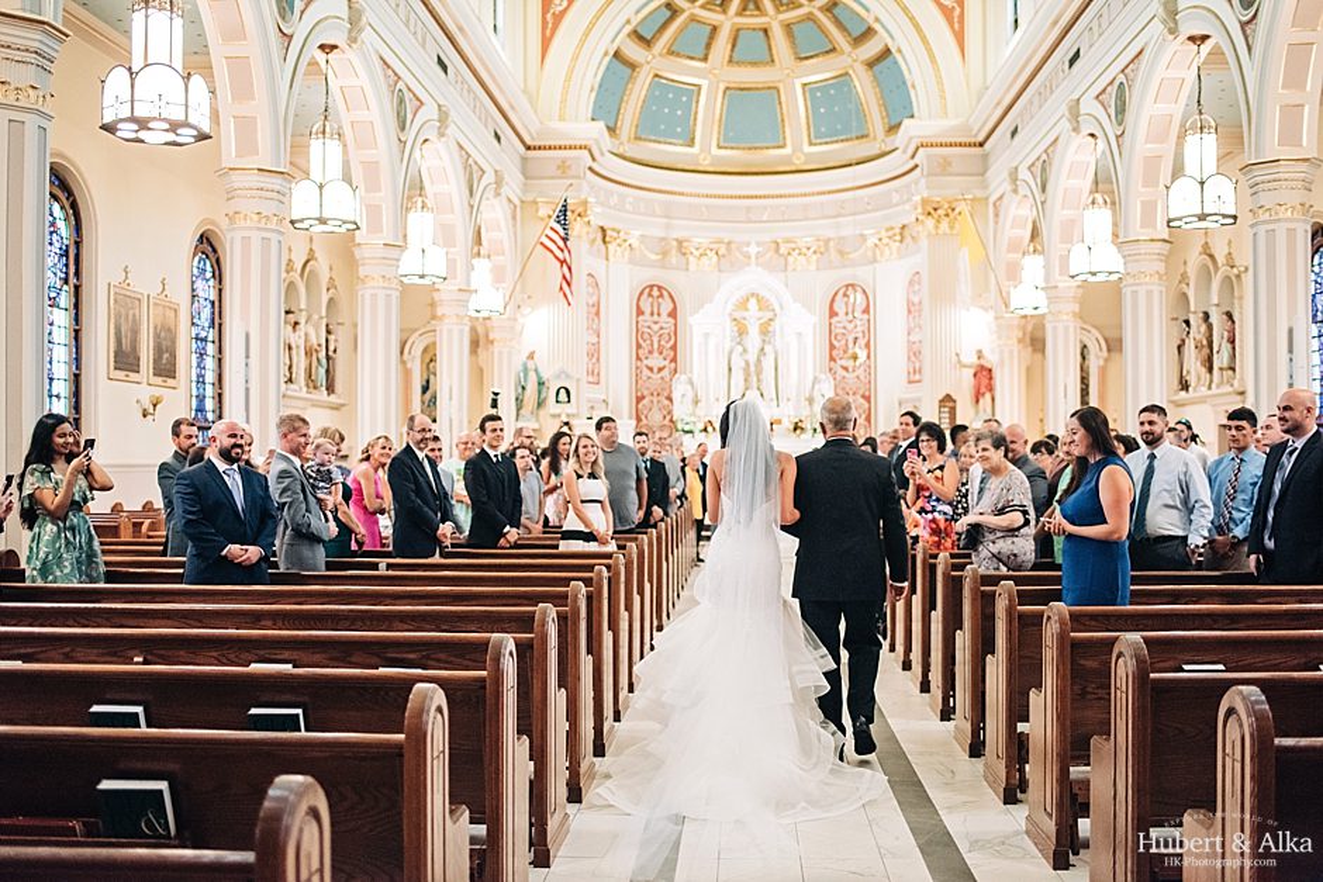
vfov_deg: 37.9
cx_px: 662
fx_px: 1286
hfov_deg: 54.4
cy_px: 441
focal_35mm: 35
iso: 2000
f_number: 1.8
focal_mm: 35
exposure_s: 1/250
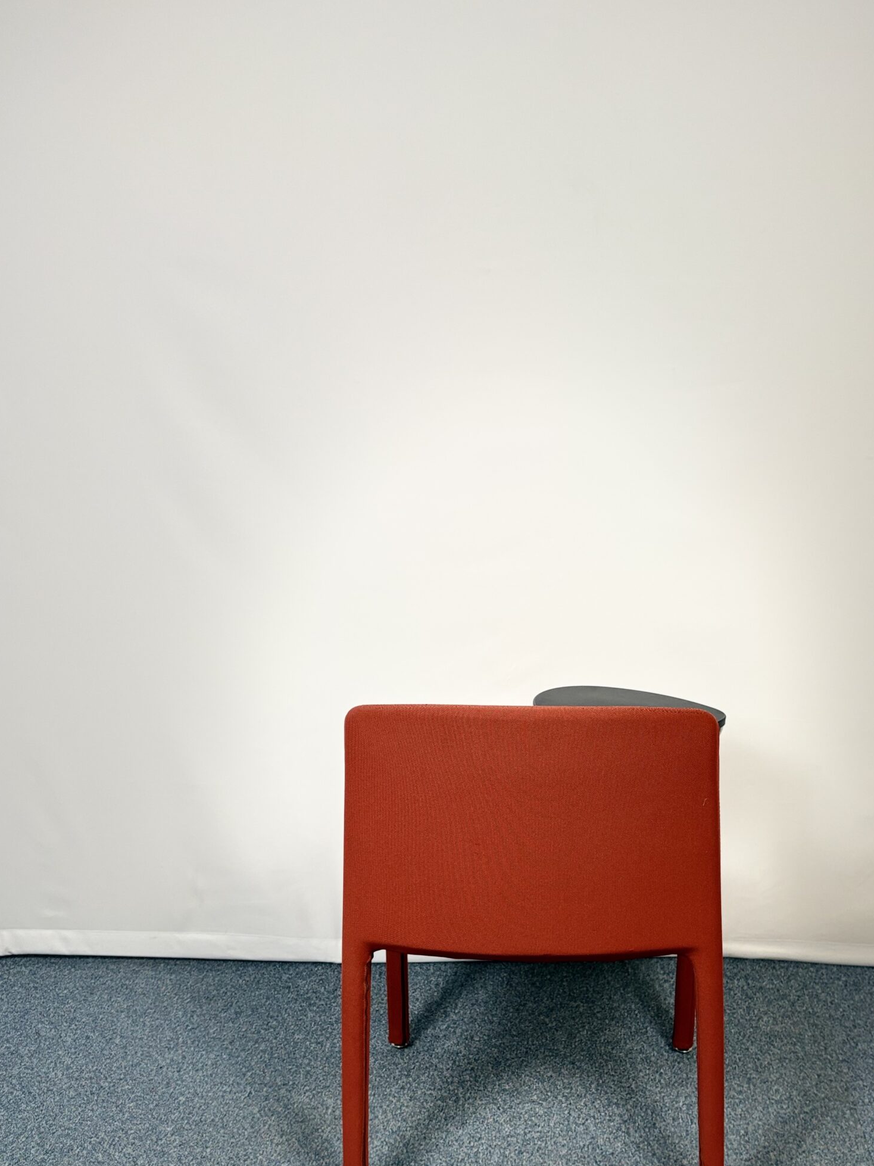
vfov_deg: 53.2
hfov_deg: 41.6
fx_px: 1145
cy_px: 752
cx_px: 530
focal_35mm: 34
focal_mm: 5.96
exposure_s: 1/100
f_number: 1.6
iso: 100
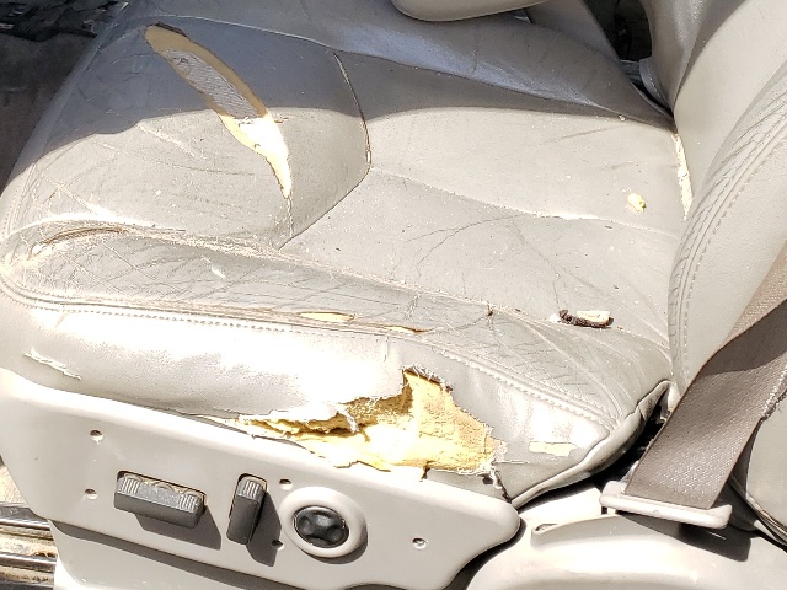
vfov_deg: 21.8
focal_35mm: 65
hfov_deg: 29.4
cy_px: 7
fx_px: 1478
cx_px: 207
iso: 50
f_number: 1.5
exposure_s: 1/714
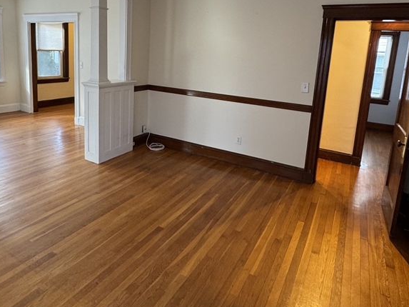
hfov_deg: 69.2
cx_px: 186
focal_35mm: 25
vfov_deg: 53.7
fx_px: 295
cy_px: 99
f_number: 2.2
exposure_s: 1/60
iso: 200
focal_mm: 2.22
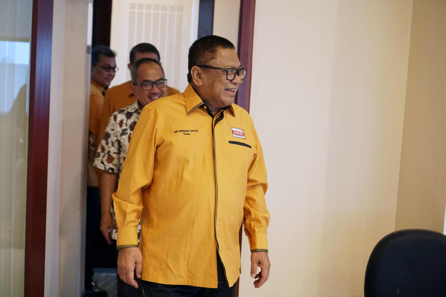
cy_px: 148
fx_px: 650
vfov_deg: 25.8
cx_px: 223
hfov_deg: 37.9
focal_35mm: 52
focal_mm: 35
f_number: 2.8
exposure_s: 1/60
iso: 2500
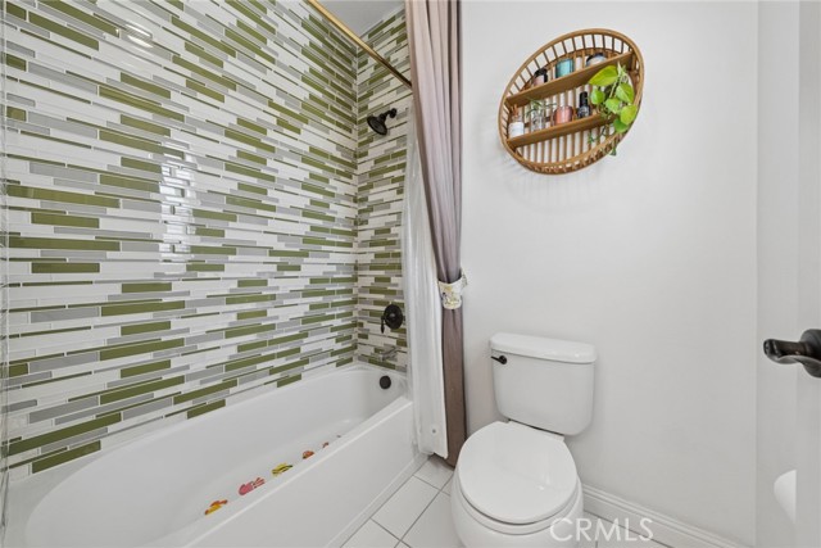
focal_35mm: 12
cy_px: 274
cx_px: 410
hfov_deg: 112.6
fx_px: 274
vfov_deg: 90.0
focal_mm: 12
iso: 400
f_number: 8
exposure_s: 1/20
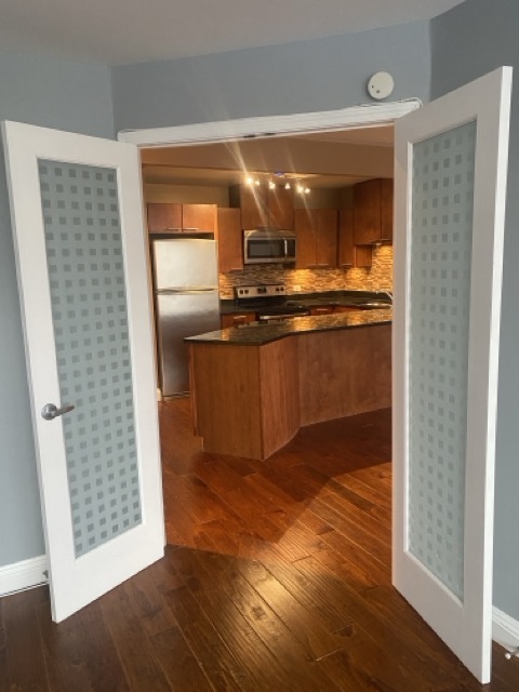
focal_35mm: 26
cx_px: 260
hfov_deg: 53.1
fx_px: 520
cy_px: 346
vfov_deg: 67.3
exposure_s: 1/60
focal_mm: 4.25
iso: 400
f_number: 1.8
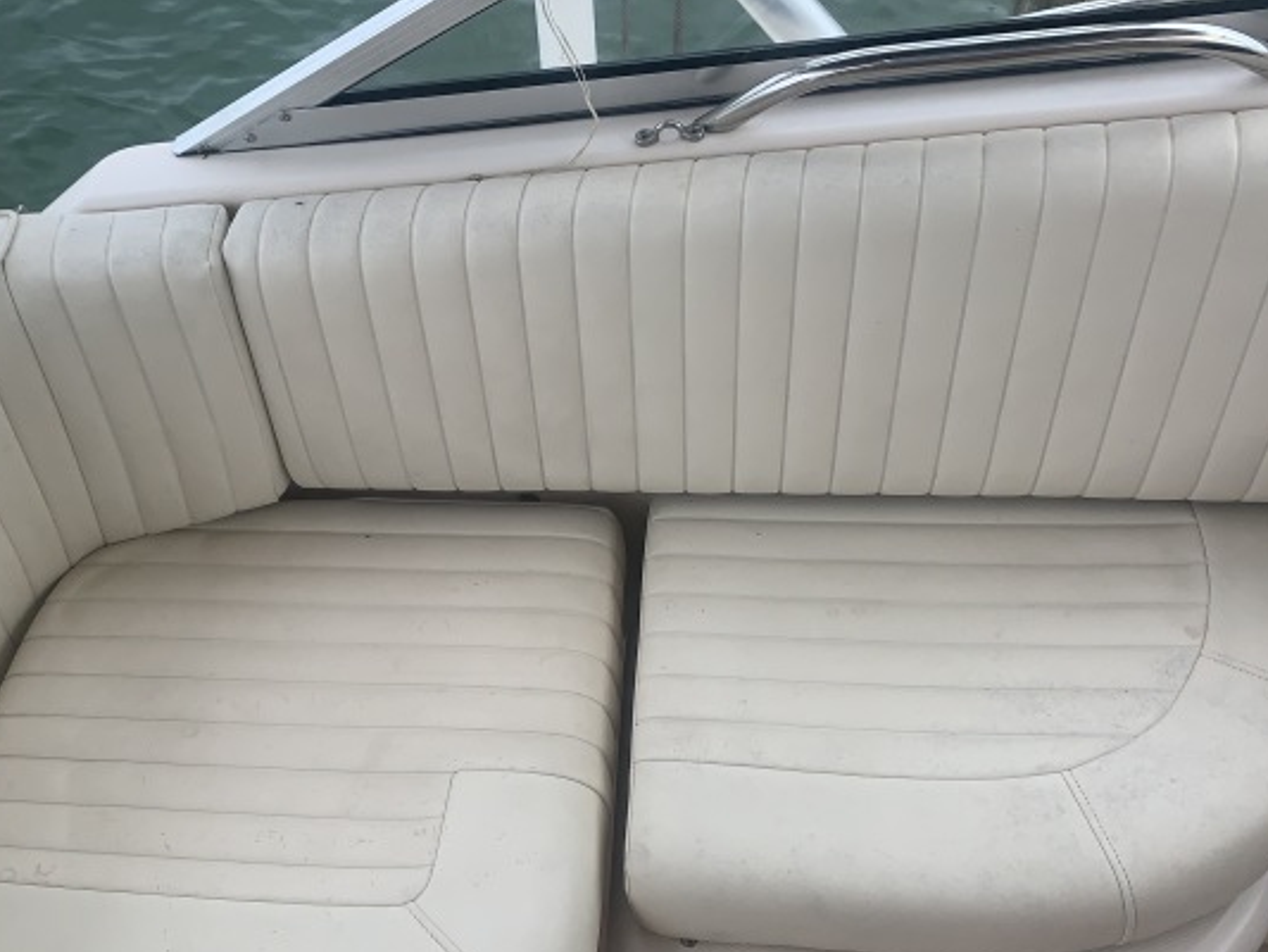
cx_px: 540
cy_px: 538
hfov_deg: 47.7
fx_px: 1429
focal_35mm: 39
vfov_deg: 36.8
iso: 25
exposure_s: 1/903
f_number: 1.8
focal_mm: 4.25
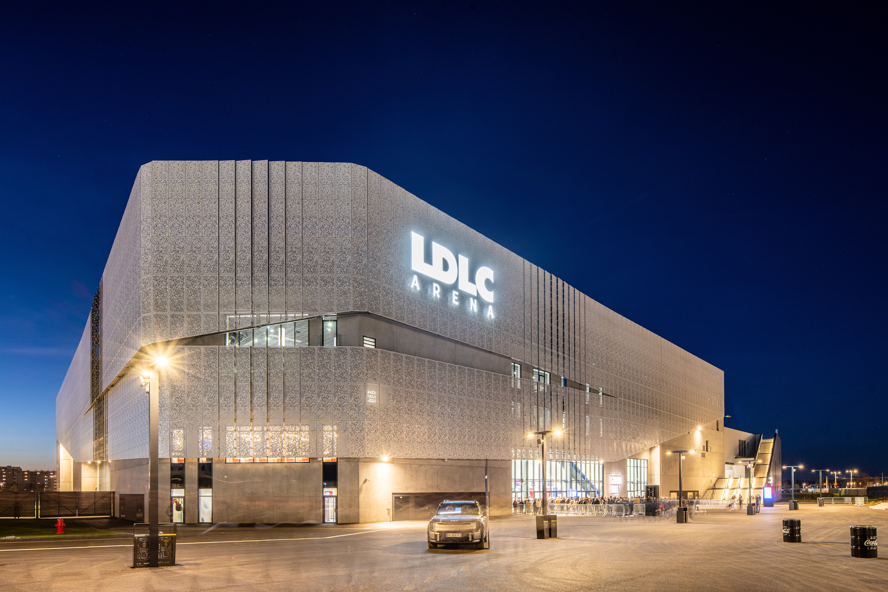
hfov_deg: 86.9
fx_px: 469
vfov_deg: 64.6
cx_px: 444
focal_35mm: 19
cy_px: 296
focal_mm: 19
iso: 200
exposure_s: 1.6
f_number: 9
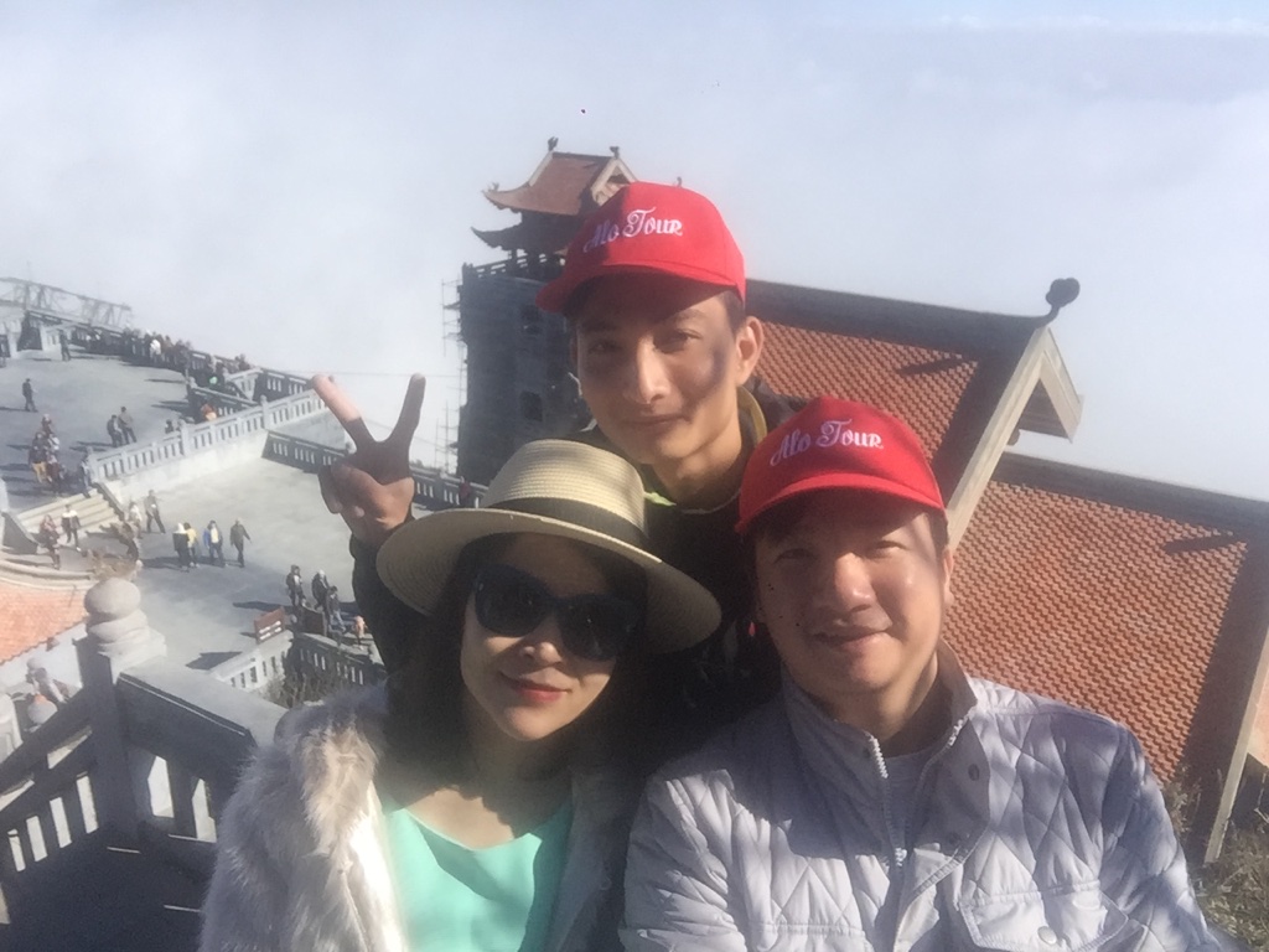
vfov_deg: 45.4
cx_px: 634
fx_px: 1136
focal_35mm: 31
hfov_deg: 58.4
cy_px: 476
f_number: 2.2
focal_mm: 2.65
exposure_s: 1/1555
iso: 32
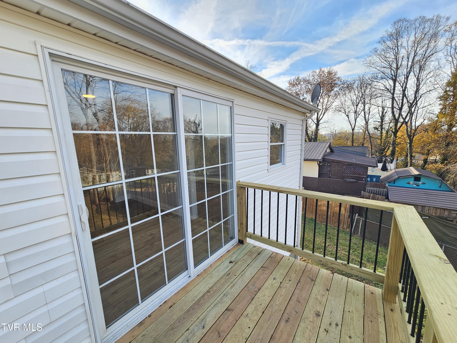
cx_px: 228
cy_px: 172
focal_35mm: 13
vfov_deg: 89.9
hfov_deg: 106.2
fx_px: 172
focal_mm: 2.2
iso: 50
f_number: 2.2
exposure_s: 1/306
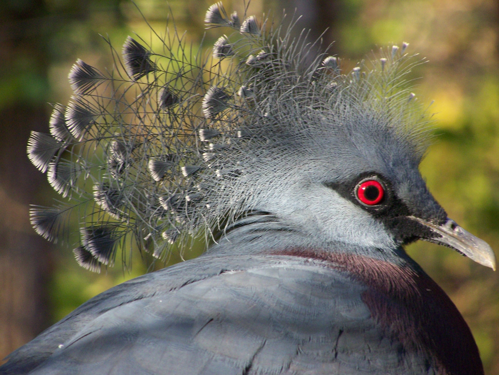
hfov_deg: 5.2
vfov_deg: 3.9
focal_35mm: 380
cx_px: 250
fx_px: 5478
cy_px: 188
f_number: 3.7
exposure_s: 1/50
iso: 160
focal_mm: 63
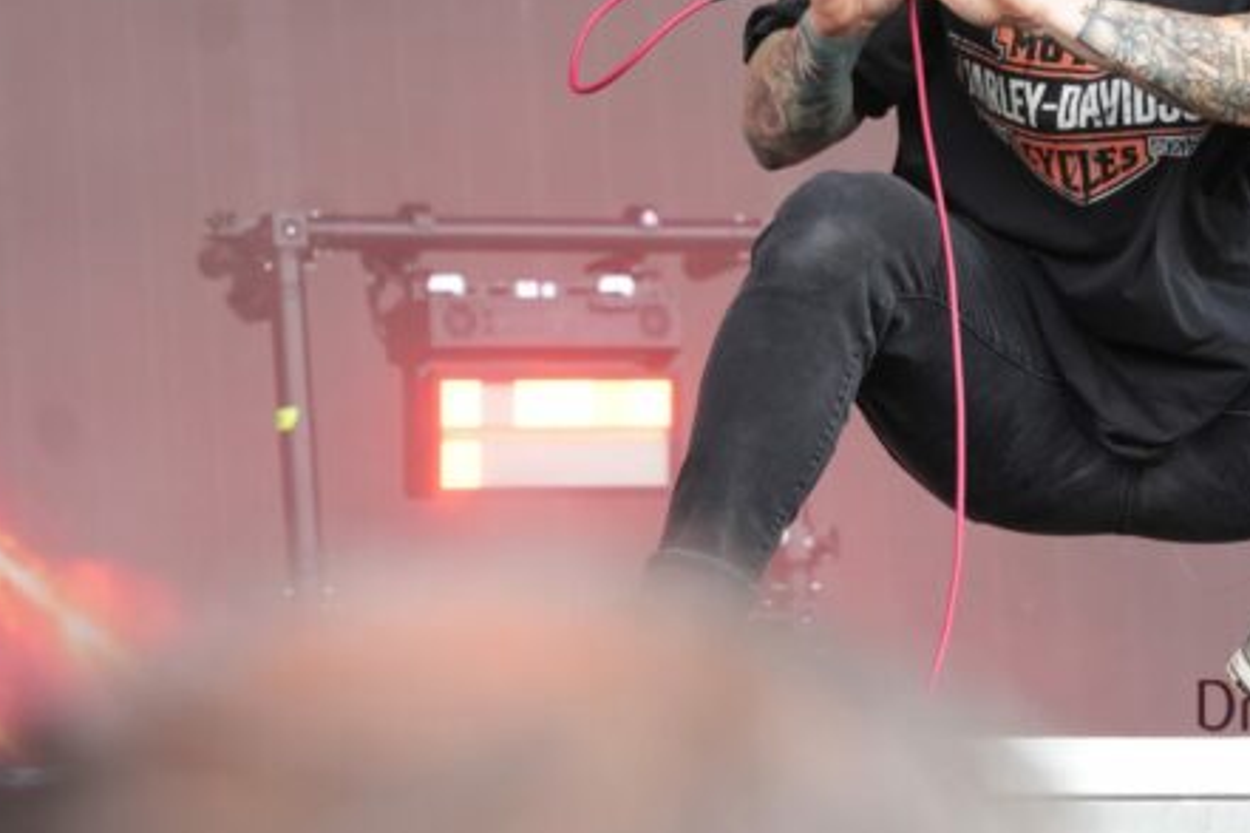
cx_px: 1043
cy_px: 218
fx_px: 9335
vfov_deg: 5.1
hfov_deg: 7.6
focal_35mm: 269
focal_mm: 103
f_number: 5.6
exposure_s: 1/160
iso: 400
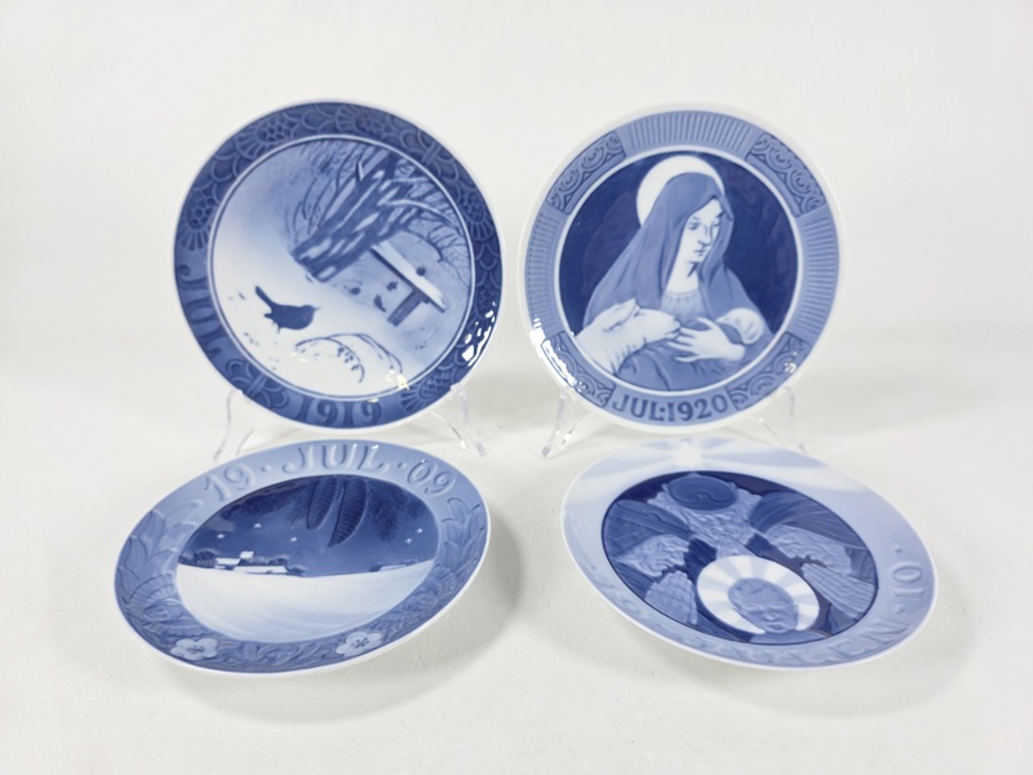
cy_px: 388
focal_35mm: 23
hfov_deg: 73.9
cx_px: 516
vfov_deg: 58.9
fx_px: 686
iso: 32
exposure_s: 1/100
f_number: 1.7
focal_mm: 6.3
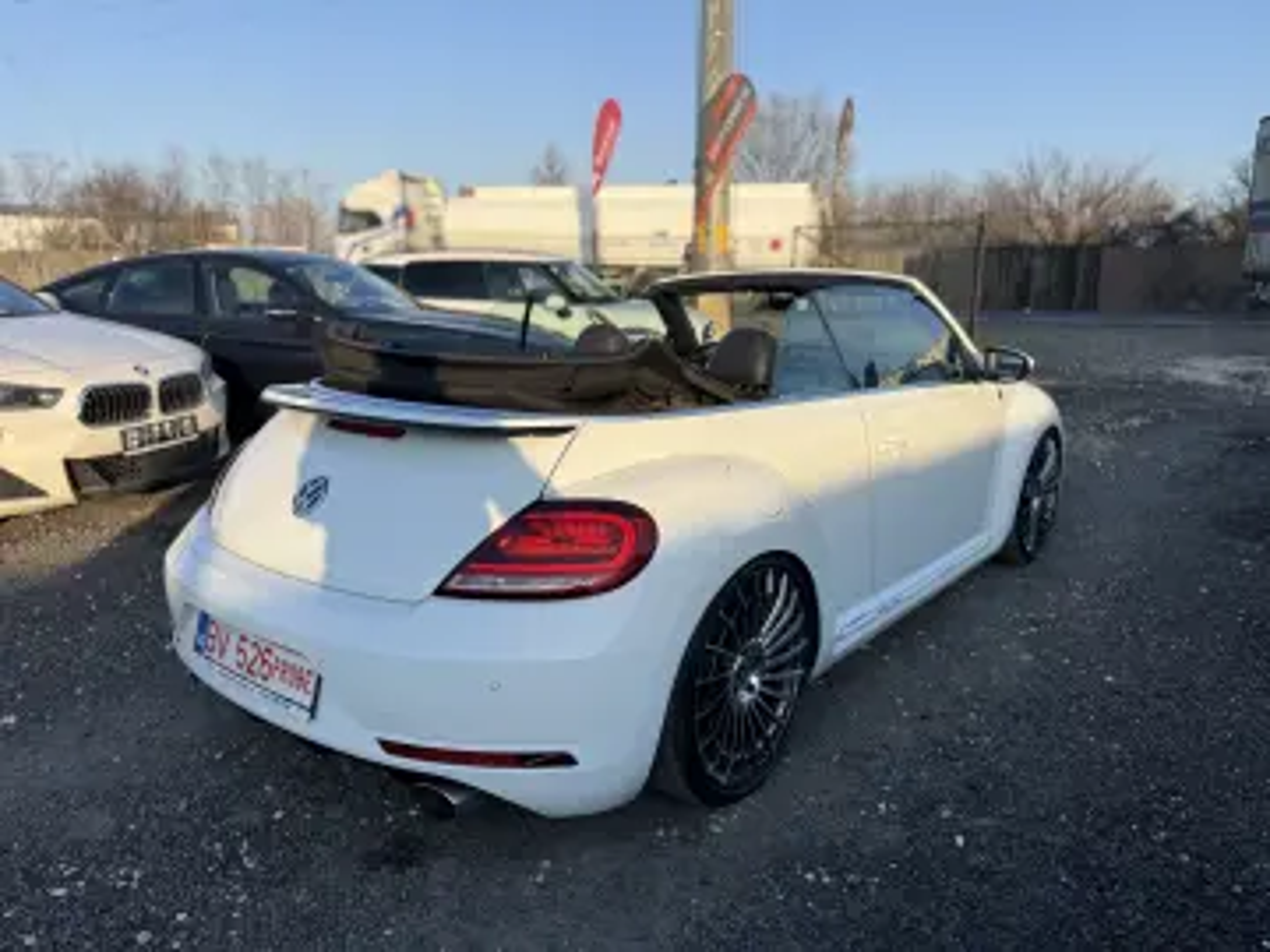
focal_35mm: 24
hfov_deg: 71.6
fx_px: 881
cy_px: 476
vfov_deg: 56.8
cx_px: 635
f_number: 1.78
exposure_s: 1/2299
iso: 80
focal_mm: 6.76
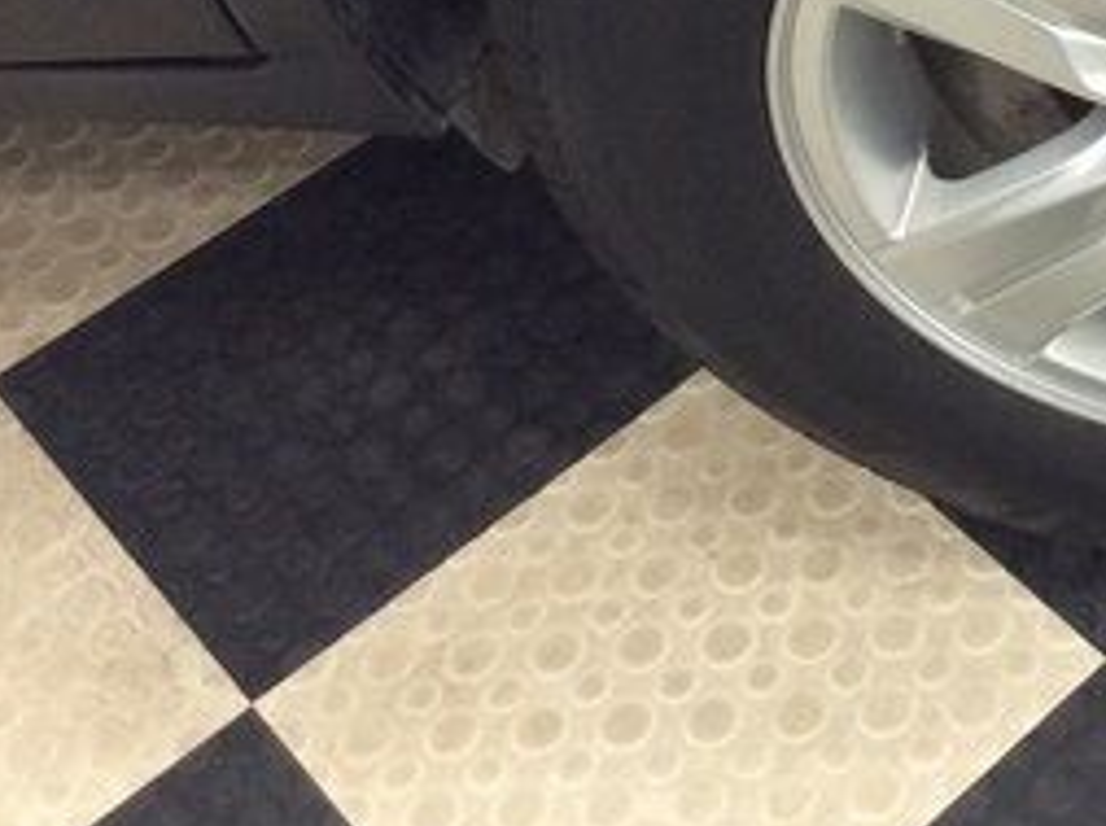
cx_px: 1281
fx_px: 2584
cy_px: -35
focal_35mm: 81
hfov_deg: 22.5
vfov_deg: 17.7
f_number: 2.4
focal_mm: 3.3
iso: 100
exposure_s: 1/25
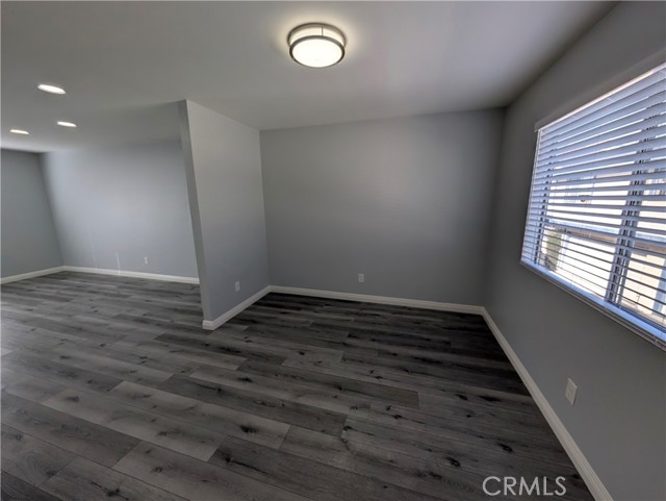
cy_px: 250
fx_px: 231
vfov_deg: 94.6
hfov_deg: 110.5
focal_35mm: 12
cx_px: 333
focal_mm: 2.02
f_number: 1.7
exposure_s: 1/681
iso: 63
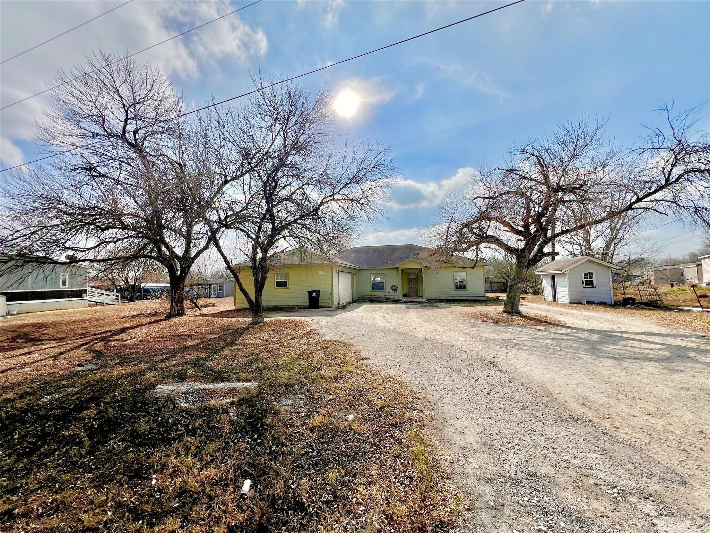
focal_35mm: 13
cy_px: 266
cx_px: 355
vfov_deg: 89.9
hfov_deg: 106.2
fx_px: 267
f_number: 1.8
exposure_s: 1/4587
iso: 40
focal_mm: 1.57
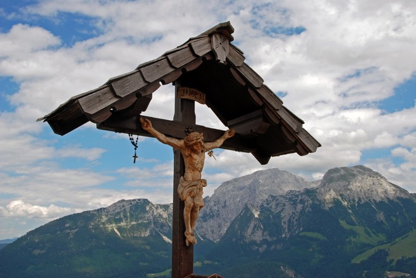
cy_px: 139
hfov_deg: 49.5
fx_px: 451
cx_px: 208
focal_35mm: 39
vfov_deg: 34.3
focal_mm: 26
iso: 160
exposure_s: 1/125
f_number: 11
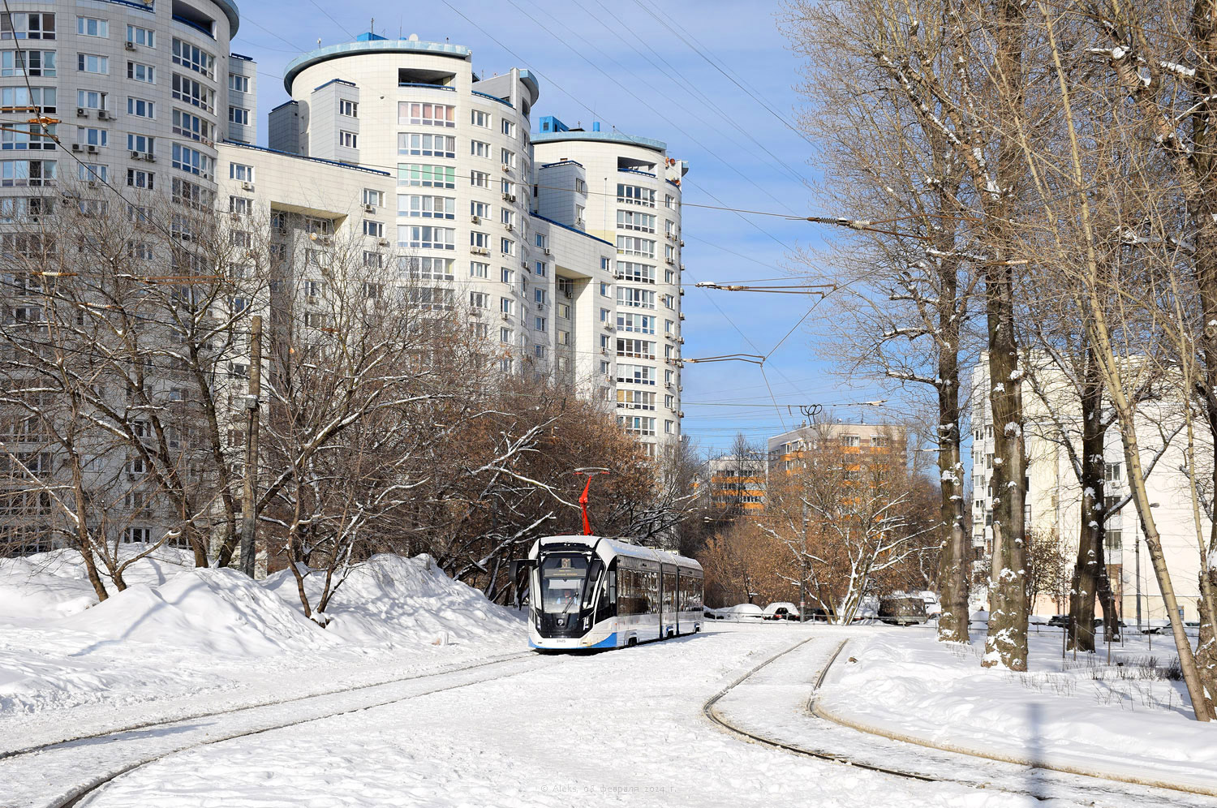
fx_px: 1519
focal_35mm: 45
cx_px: 608
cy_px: 404
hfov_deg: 43.7
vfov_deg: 29.8
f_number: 9
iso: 200
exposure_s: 1/640
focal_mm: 30
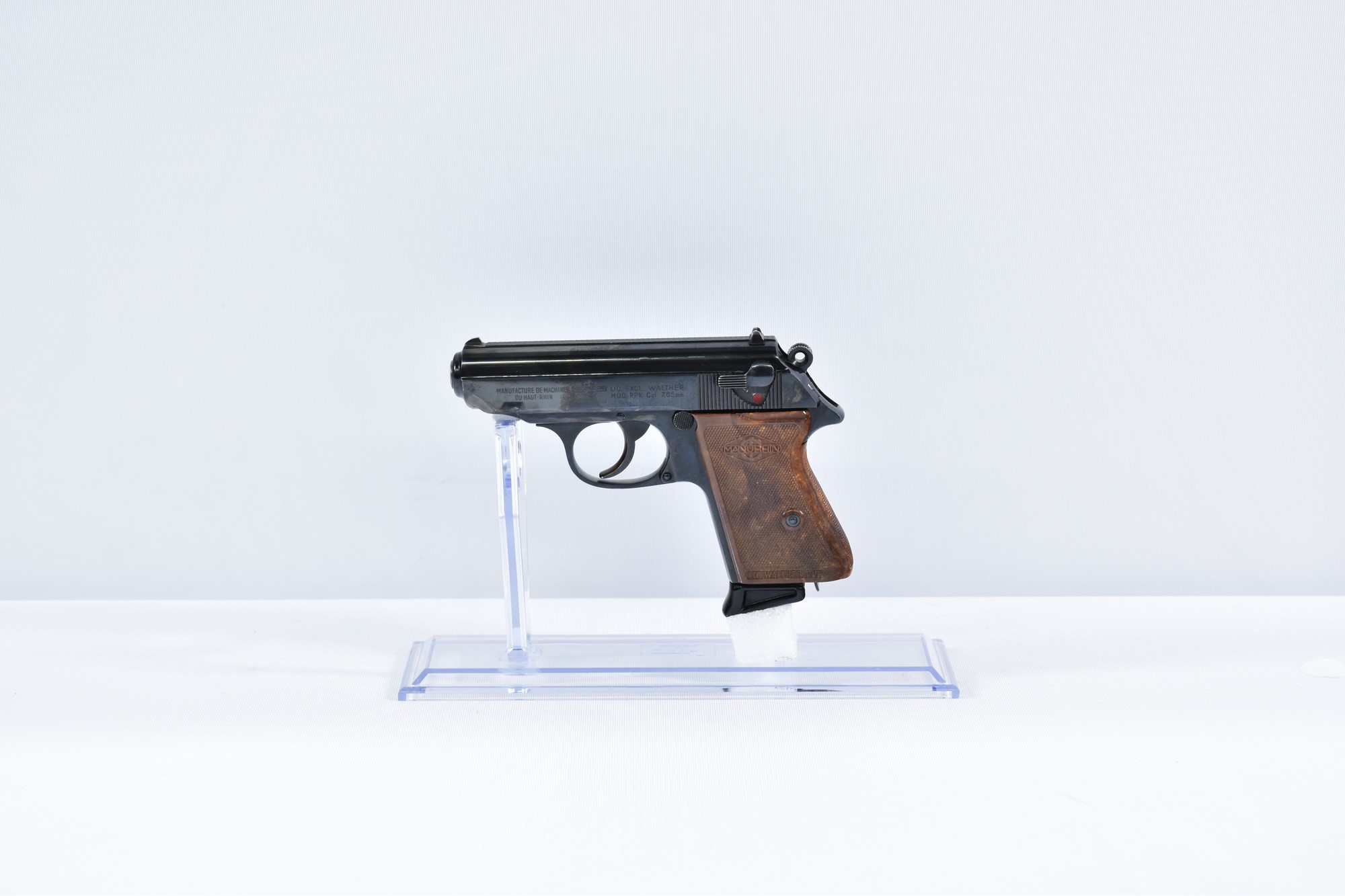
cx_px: 672
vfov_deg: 18.2
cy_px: 448
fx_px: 2802
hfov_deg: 27.0
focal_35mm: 75
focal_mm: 50
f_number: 5.6
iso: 640
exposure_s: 1/20
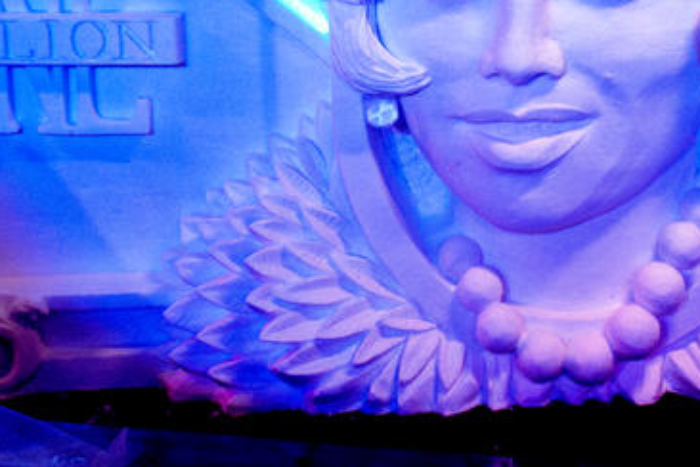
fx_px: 1147
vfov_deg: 22.0
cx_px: 532
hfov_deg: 33.2
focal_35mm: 59
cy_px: -14
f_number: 8
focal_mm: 24
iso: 4000
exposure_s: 1/125
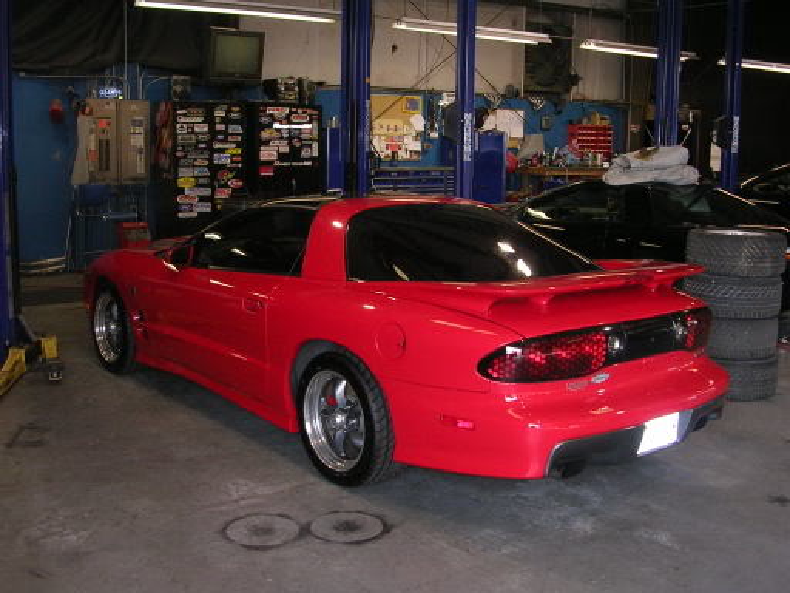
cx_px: 395
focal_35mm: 41
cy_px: 296
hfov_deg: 45.8
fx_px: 936
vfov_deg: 35.1
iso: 94
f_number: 2.9
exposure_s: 1/60.1
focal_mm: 6.2
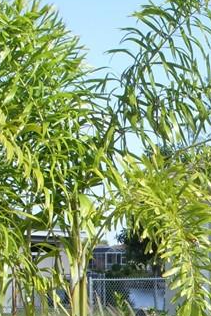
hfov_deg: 10.4
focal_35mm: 128
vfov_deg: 15.7
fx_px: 1124
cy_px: 322
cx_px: 320
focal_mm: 6.3
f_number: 4.9
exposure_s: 1/218
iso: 50
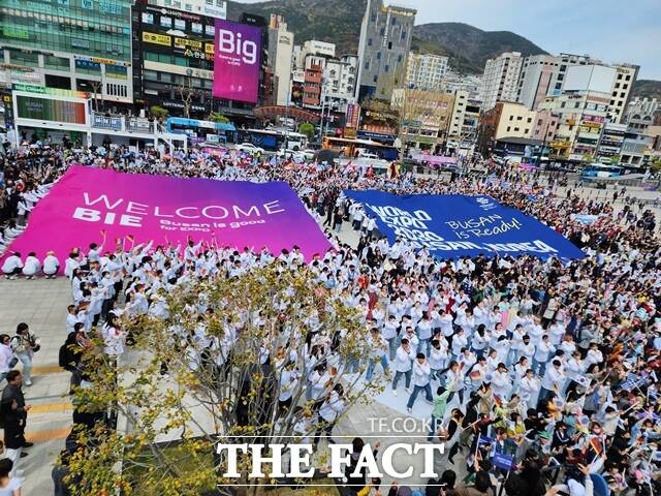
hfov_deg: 73.9
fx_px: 439
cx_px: 330
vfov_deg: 58.9
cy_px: 248
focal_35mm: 23
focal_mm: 6.4
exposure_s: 1/1202
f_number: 1.8
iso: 12
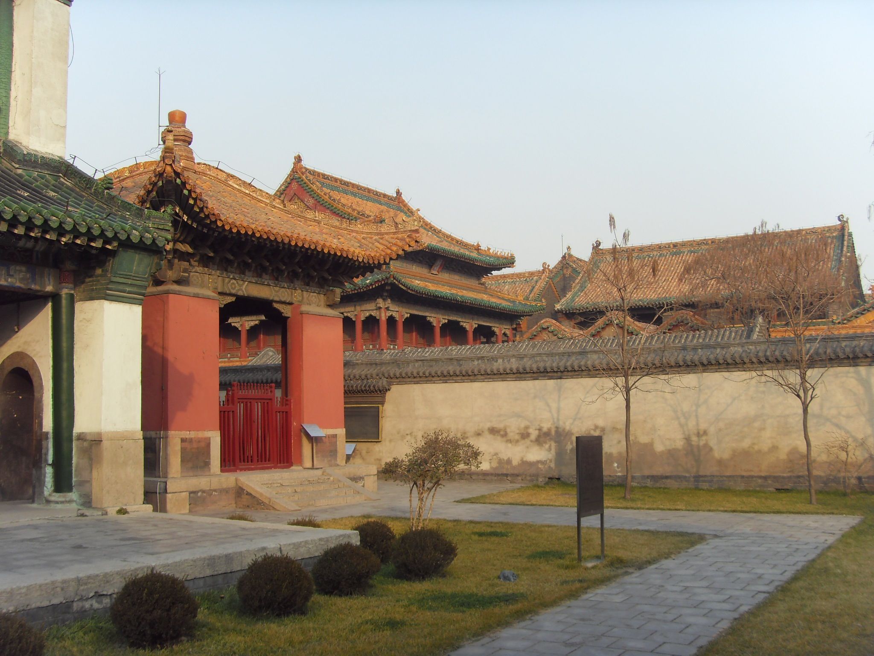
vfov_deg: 36.8
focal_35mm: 39
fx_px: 985
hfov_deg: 47.9
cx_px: 437
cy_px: 328
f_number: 3.5
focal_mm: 6.6
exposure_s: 1/250
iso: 80
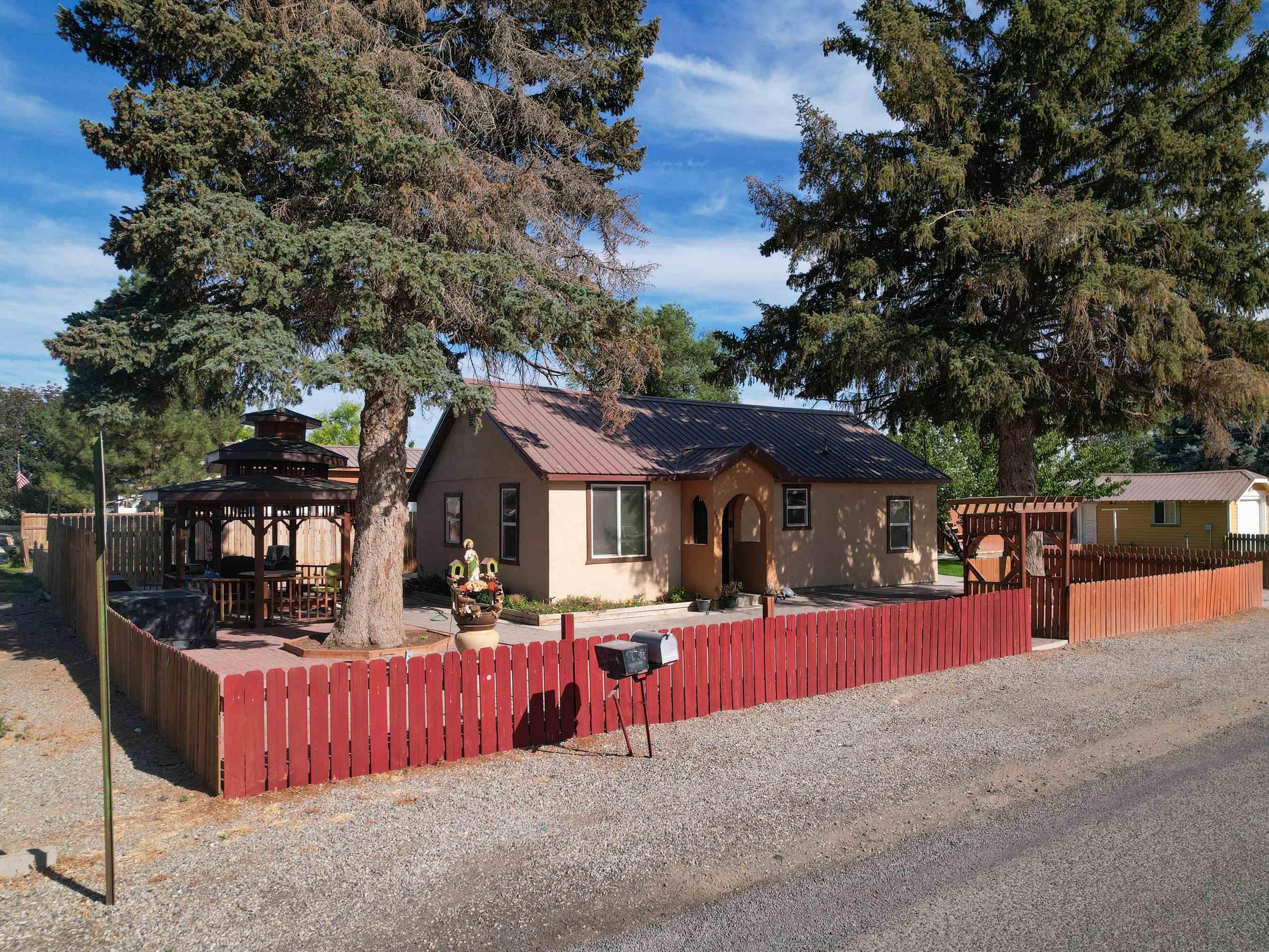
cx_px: 694
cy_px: 478
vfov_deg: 56.8
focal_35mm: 24
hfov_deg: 71.4
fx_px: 880
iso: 100
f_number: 2.8
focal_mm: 8.38
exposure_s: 1/80
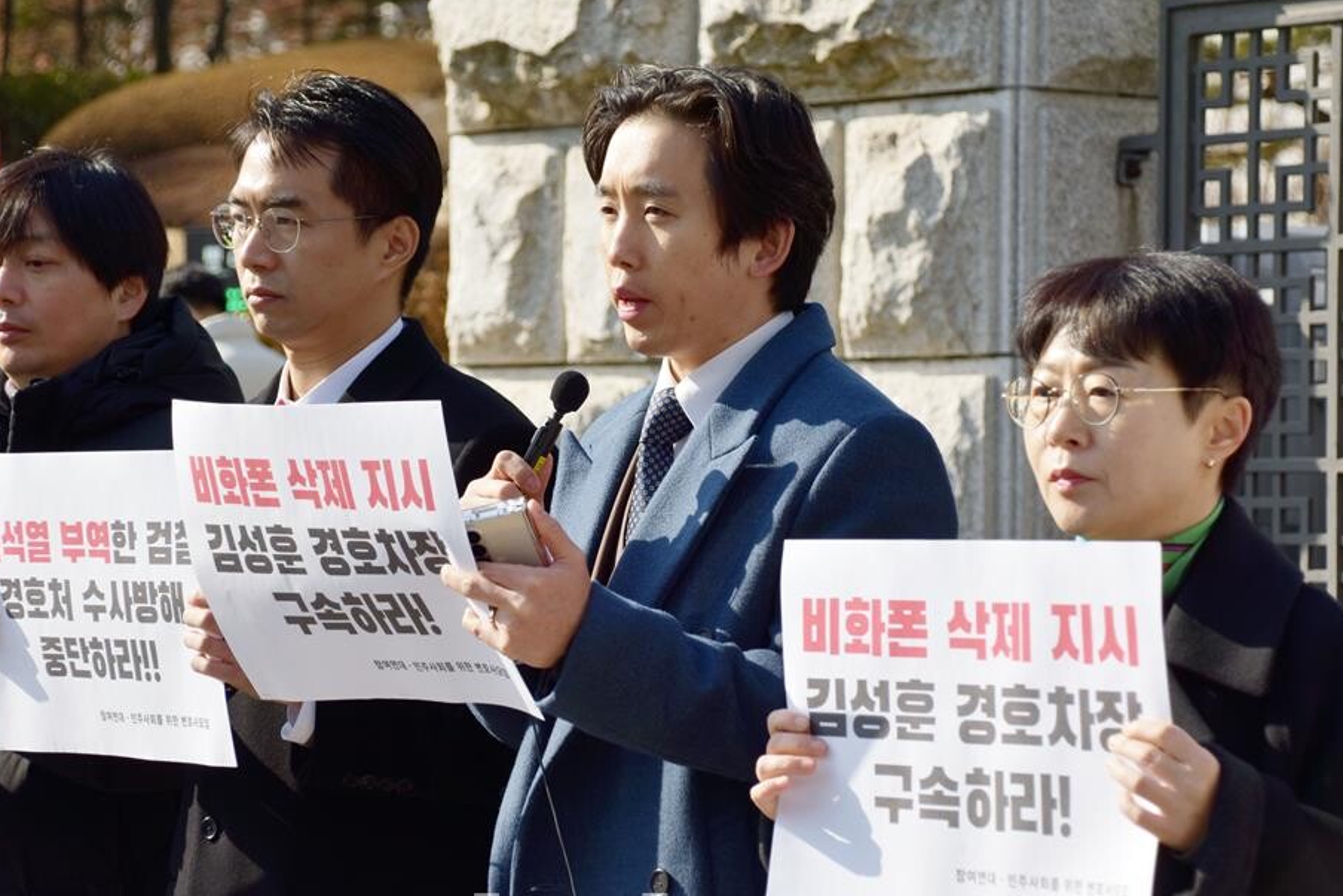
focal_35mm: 119
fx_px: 4440
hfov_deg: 17.2
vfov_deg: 11.5
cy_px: 500
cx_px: 652
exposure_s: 1/1250
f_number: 5.3
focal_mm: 70
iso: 100
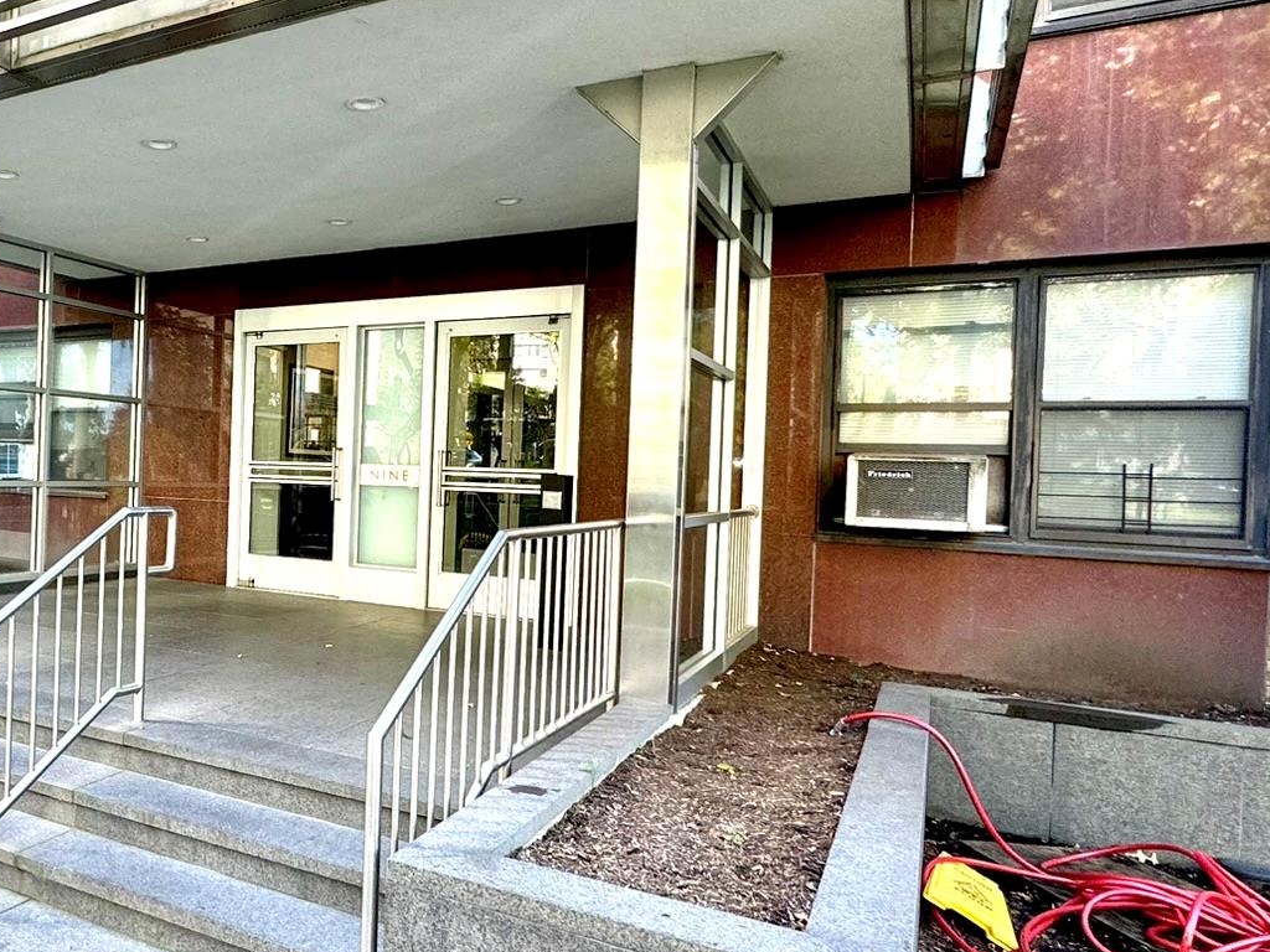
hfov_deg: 58.7
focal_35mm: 28
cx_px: 259
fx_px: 1027
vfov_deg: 49.7
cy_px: 485
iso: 125
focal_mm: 2.22
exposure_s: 1/120
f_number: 2.2
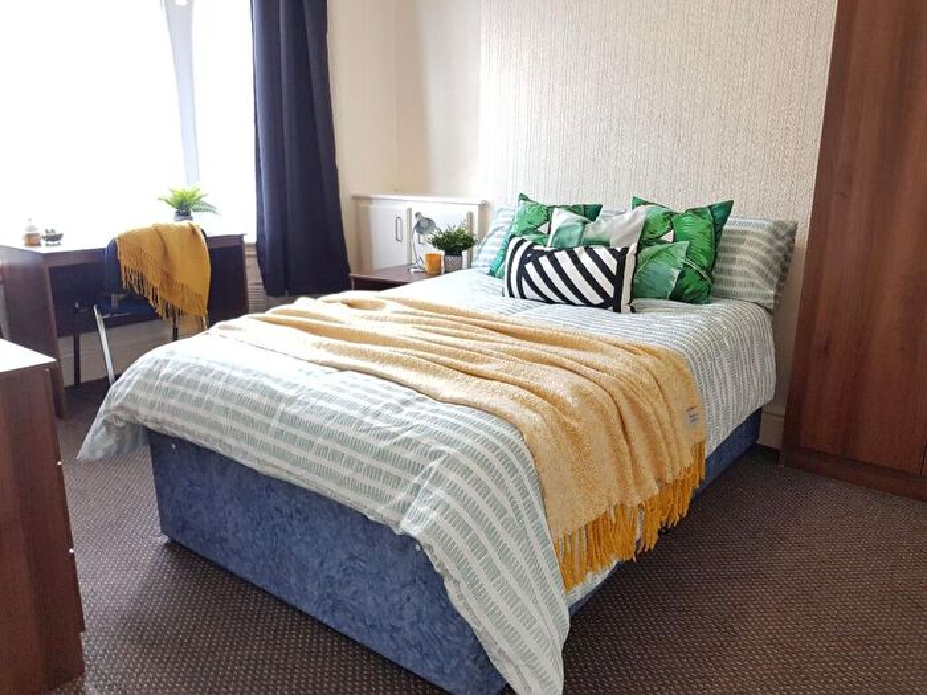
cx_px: 464
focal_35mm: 26
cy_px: 348
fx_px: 696
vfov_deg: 53.1
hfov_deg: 67.3
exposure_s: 1/50
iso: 160
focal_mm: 4.2
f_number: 1.7
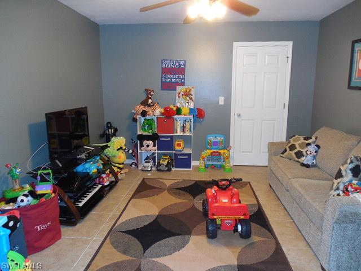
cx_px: 180
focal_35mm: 25
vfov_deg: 54.9
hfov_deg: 69.4
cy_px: 136
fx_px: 261
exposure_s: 1/25
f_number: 3.3
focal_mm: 4.5
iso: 280
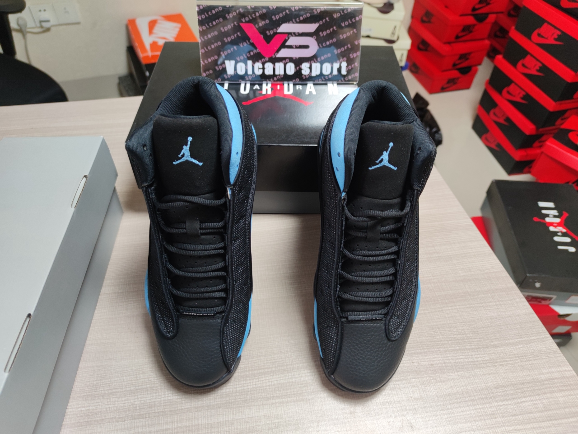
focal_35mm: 24
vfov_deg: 56.8
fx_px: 401
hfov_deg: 71.6
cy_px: 217
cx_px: 289
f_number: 1.69
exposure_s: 1/50
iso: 220
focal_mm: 6.72
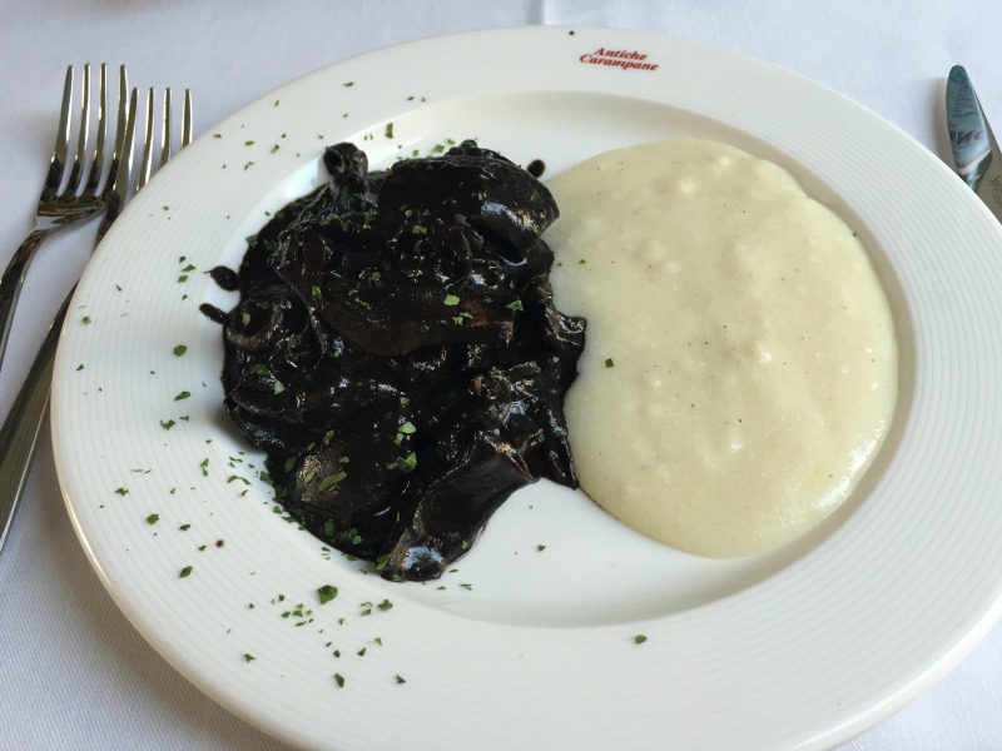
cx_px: 501
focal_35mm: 29
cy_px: 376
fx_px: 839
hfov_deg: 61.7
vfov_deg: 48.2
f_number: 2.2
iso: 32
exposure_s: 1/50
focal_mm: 4.15
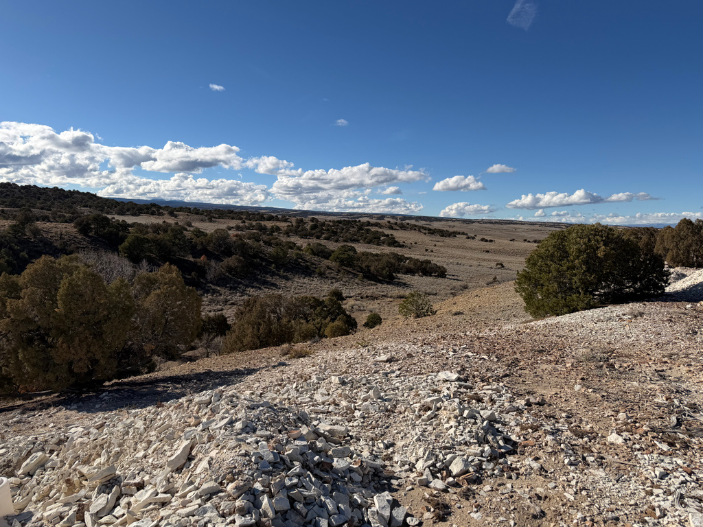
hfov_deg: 71.6
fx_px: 487
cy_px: 264
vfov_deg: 56.8
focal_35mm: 24
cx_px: 352
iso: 80
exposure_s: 1/7353
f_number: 1.78
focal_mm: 6.76
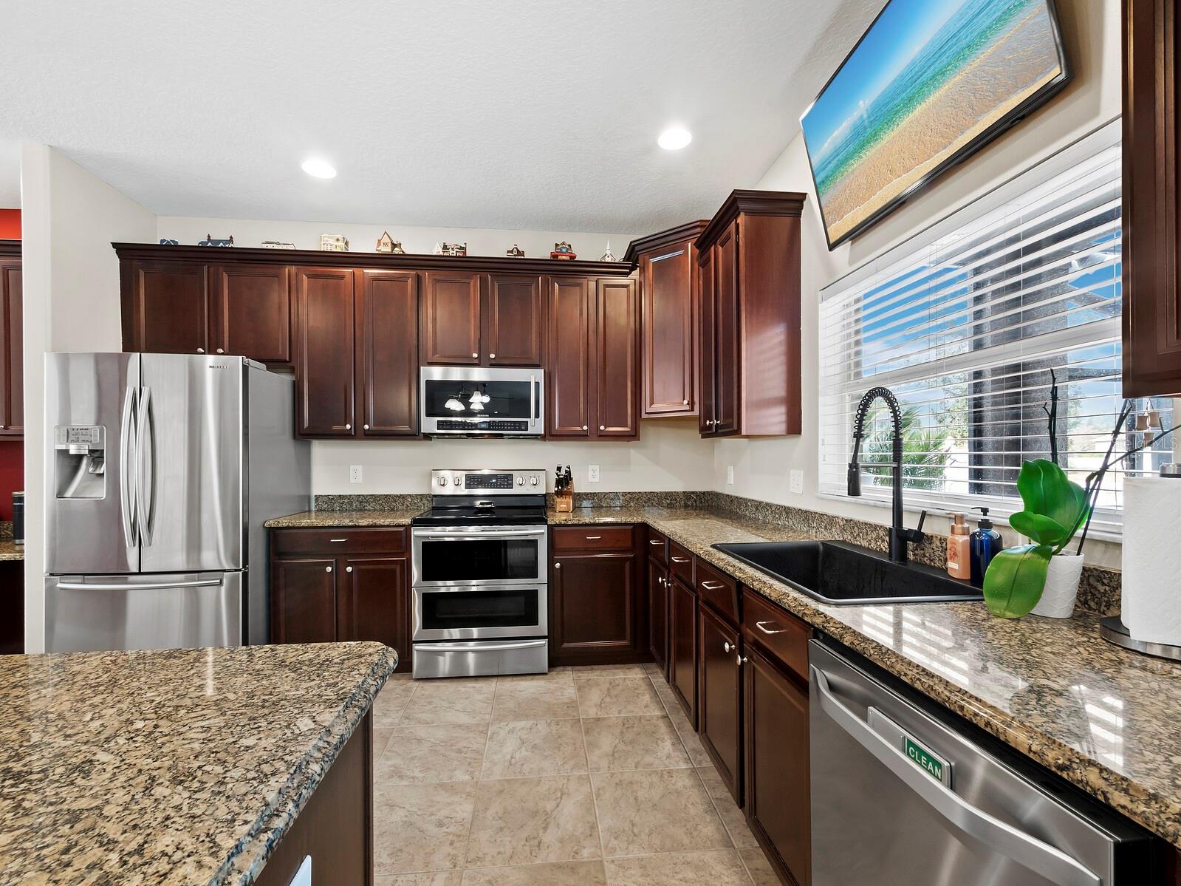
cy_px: 443
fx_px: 478
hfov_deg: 102.1
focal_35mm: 14
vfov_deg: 85.7
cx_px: 590
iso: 400
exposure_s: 1.3
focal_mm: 7
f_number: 11
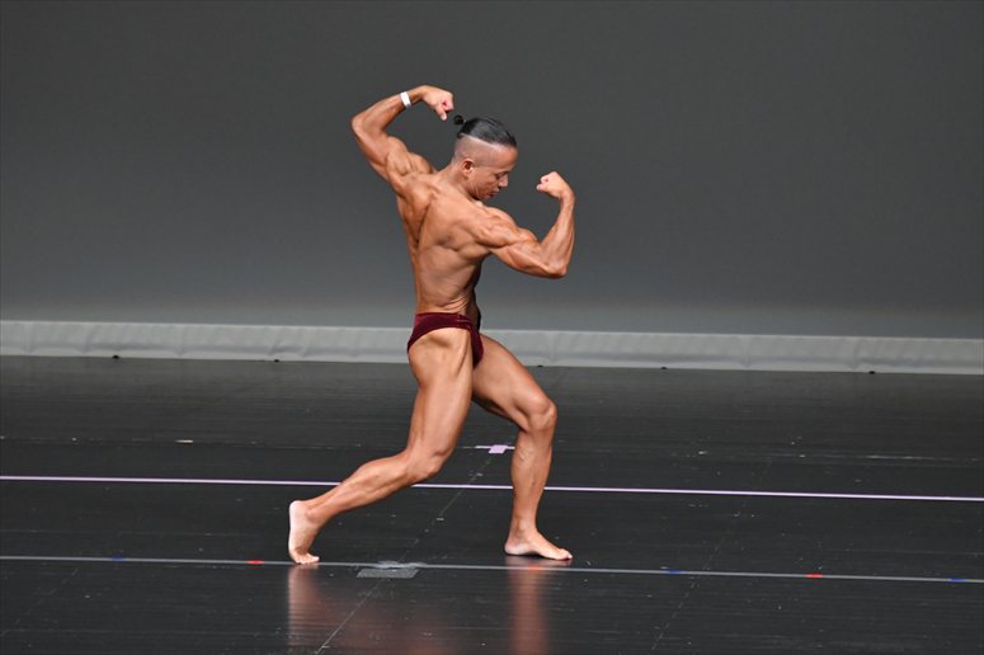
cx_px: 492
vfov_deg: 4.4
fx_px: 8606
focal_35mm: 315
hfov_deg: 6.5
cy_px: 328
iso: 4000
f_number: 5.6
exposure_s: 1/400
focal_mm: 210
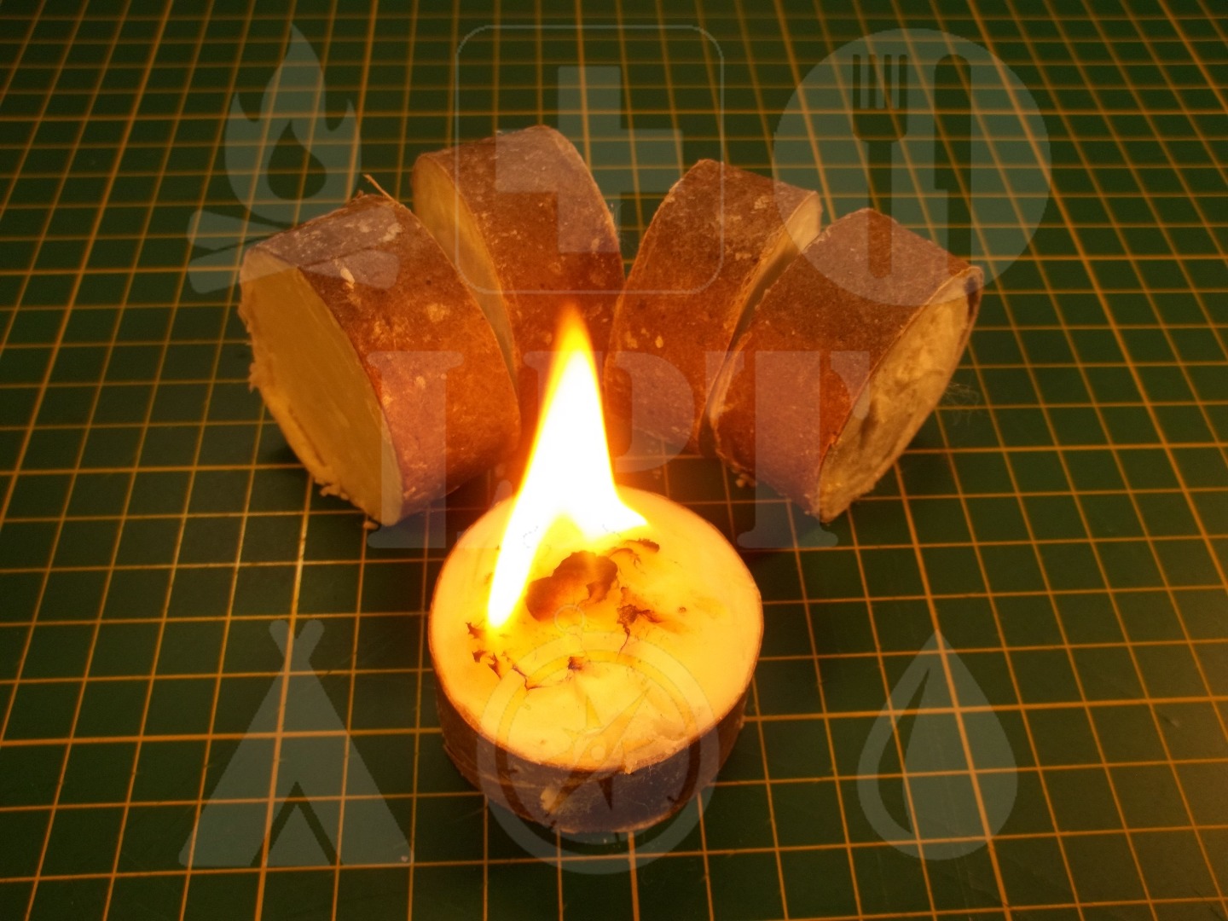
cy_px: 460
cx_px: 614
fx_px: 1171
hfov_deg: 55.4
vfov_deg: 42.9
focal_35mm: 33
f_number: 3.3
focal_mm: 5.9
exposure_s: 1/30
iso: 64
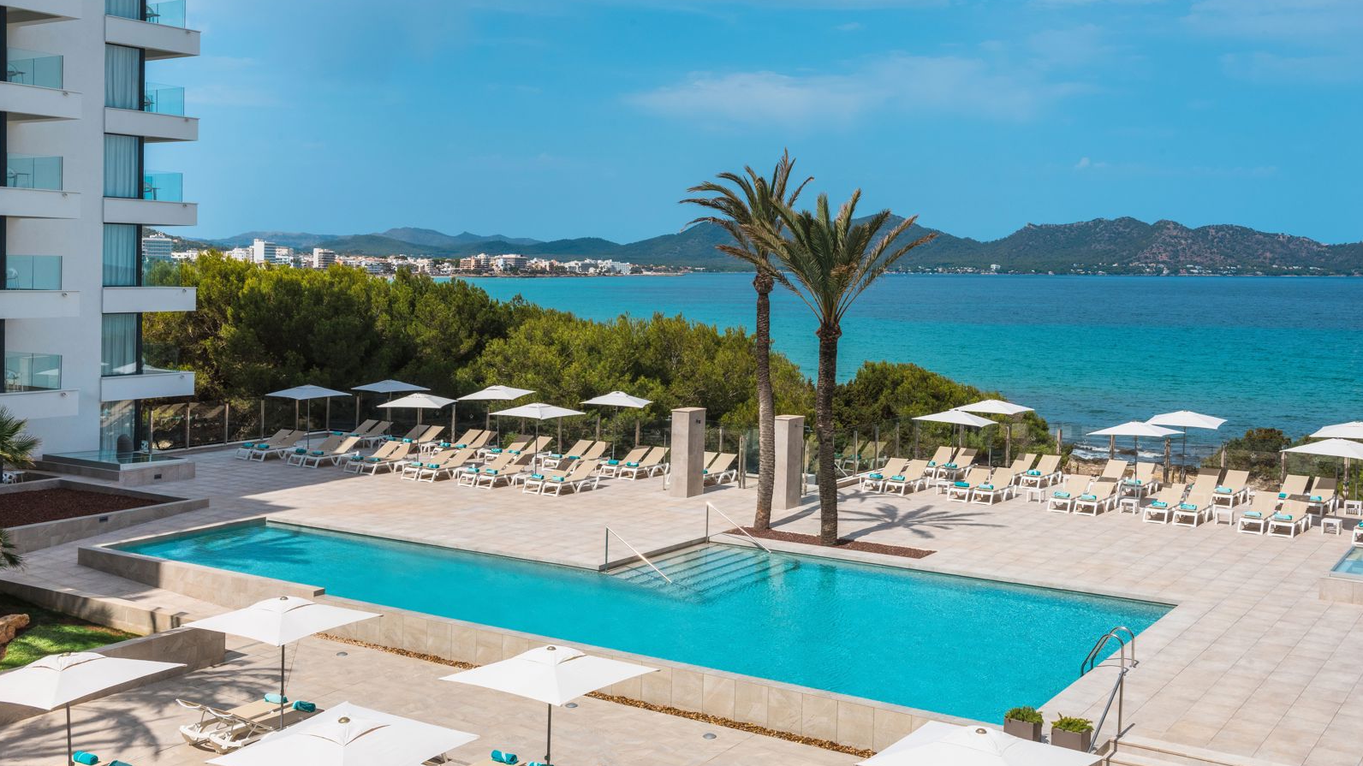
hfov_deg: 50.5
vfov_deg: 29.7
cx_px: 680
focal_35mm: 40
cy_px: 377
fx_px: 1445
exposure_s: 1/500
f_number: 16
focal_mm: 38
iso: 400
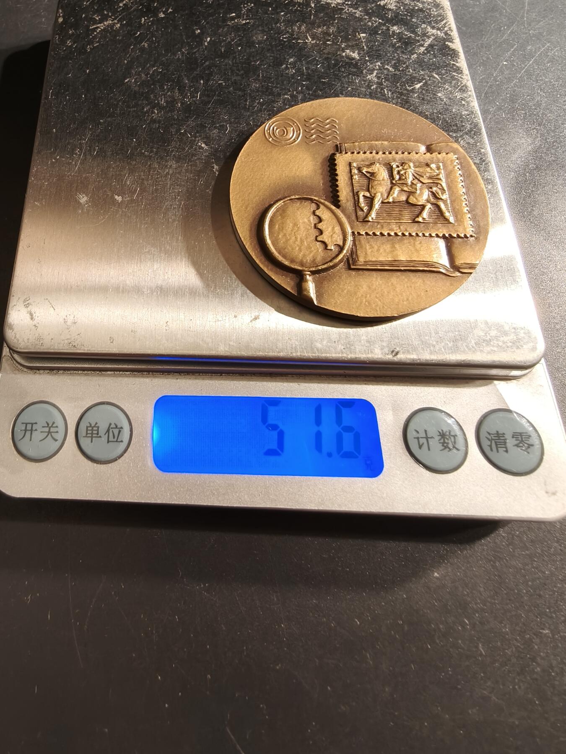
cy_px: 377
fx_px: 501
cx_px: 283
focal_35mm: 23
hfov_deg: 58.9
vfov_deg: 73.9
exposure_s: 1/50
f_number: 2
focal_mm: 2.32
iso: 200
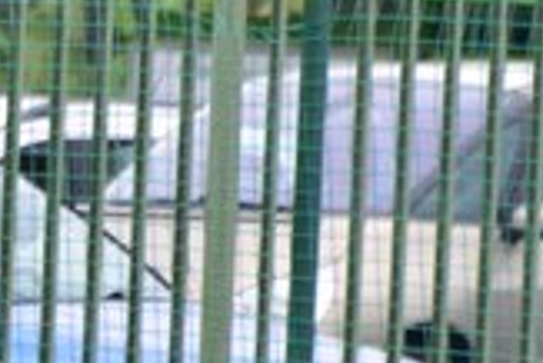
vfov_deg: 0.6
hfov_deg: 0.9
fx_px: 33257
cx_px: -740
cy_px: 453
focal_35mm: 2203
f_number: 7.1
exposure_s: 1/1000
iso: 1000
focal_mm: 300
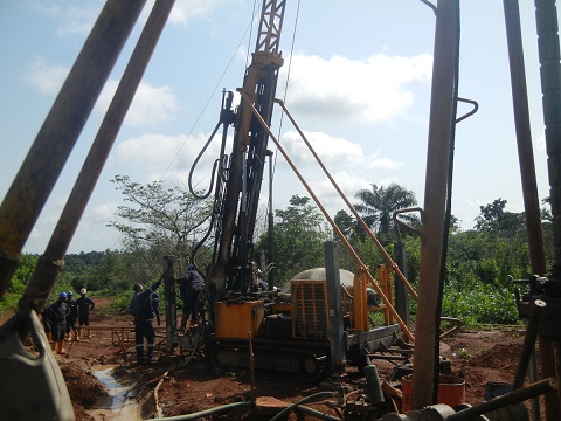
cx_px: 280
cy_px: 210
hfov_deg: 54.0
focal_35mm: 34
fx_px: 551
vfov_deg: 41.8
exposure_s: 1/463
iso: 160
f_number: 7.2
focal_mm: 6.2
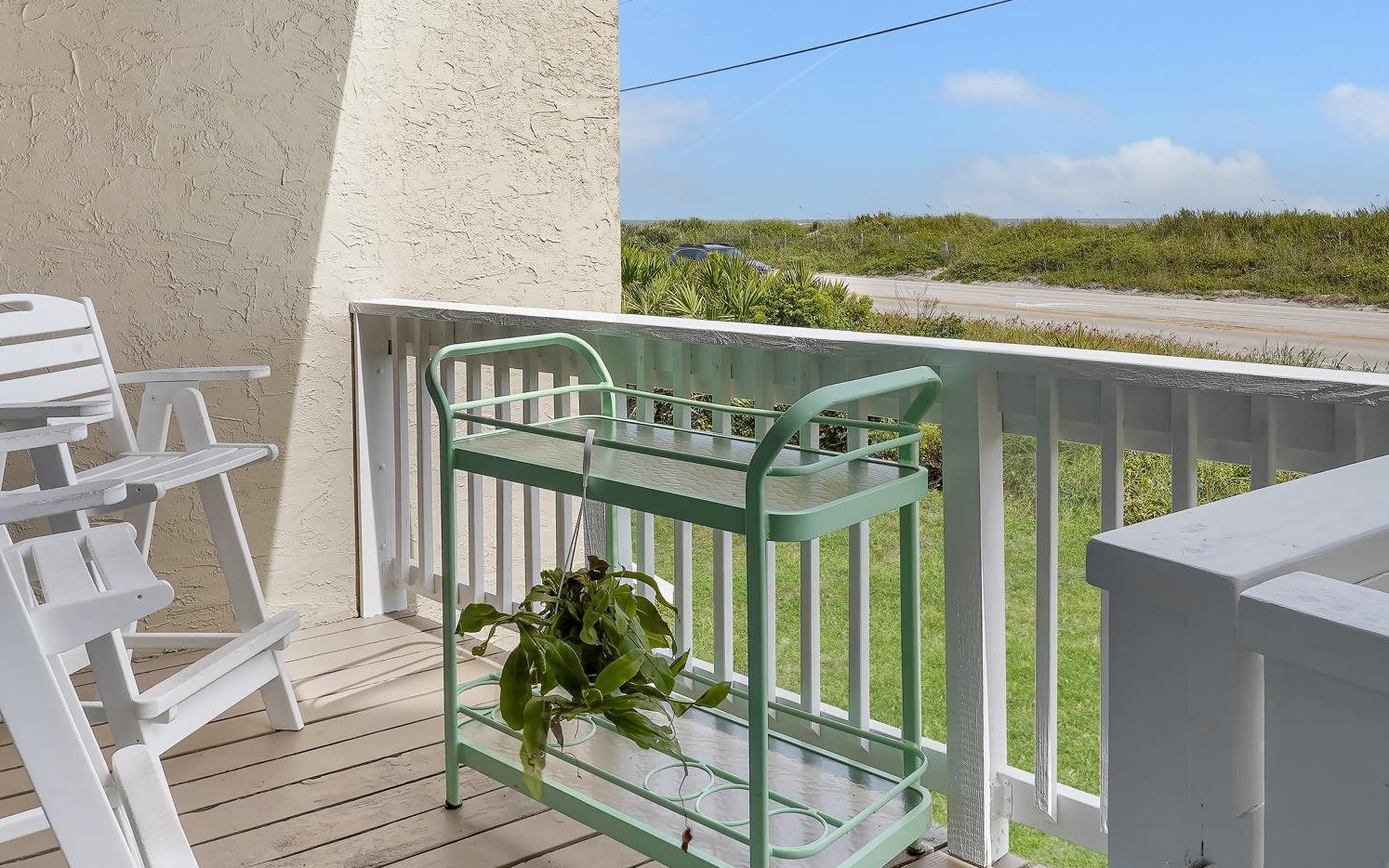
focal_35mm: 29
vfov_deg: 42.1
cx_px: 786
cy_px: 236
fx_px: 1098
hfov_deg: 64.4
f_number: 16
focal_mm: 17
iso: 100
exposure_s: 1/80
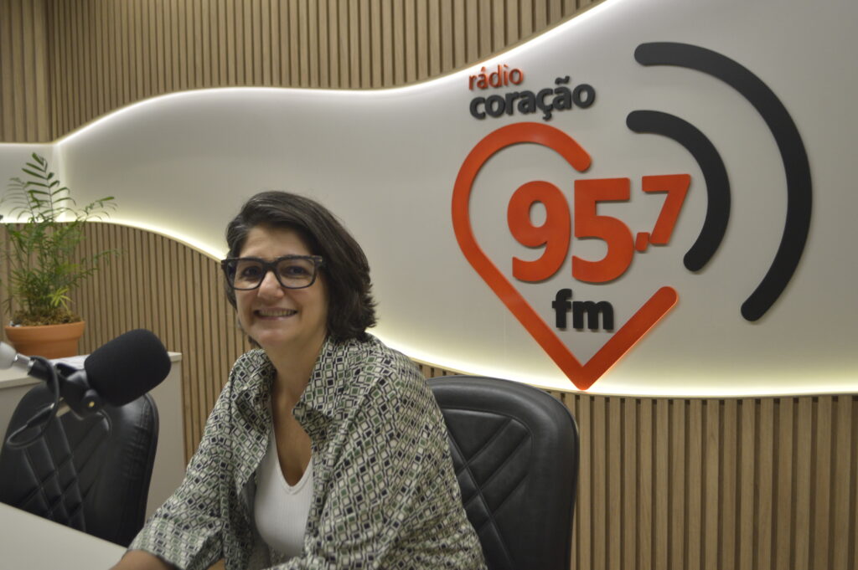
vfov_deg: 36.8
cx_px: 429
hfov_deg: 53.2
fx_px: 857
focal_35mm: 36
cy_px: 285
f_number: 4
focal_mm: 24
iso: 640
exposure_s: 1/60
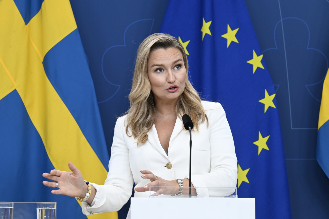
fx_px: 1462
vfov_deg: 8.6
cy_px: 110
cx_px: 164
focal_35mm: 160
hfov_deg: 12.8
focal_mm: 160
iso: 1250
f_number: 9
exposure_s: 1/50
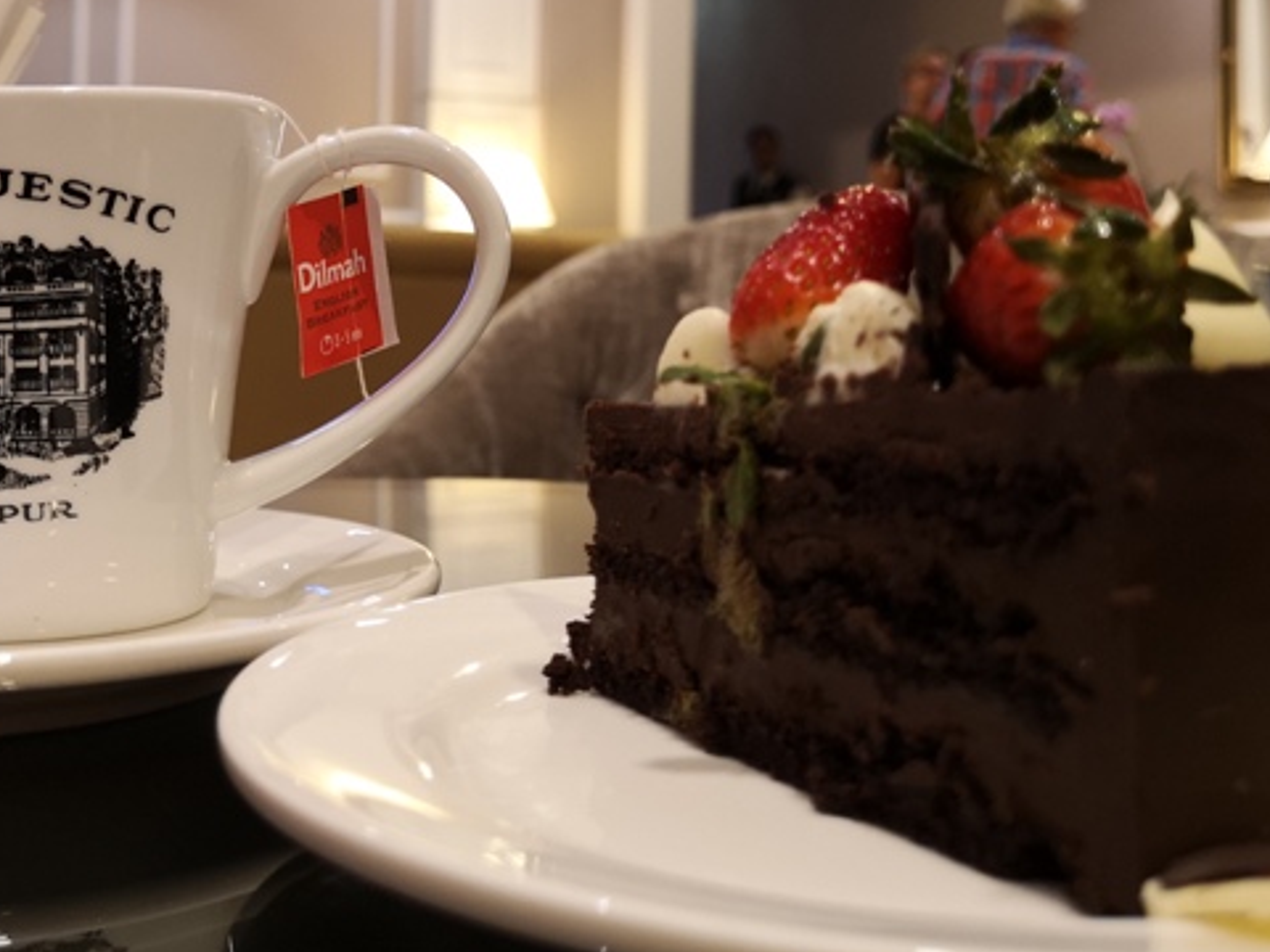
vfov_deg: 31.4
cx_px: 426
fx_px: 1651
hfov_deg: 41.5
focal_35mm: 45
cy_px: 193
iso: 200
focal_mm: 3.95
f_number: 1.8
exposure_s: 1/33.3
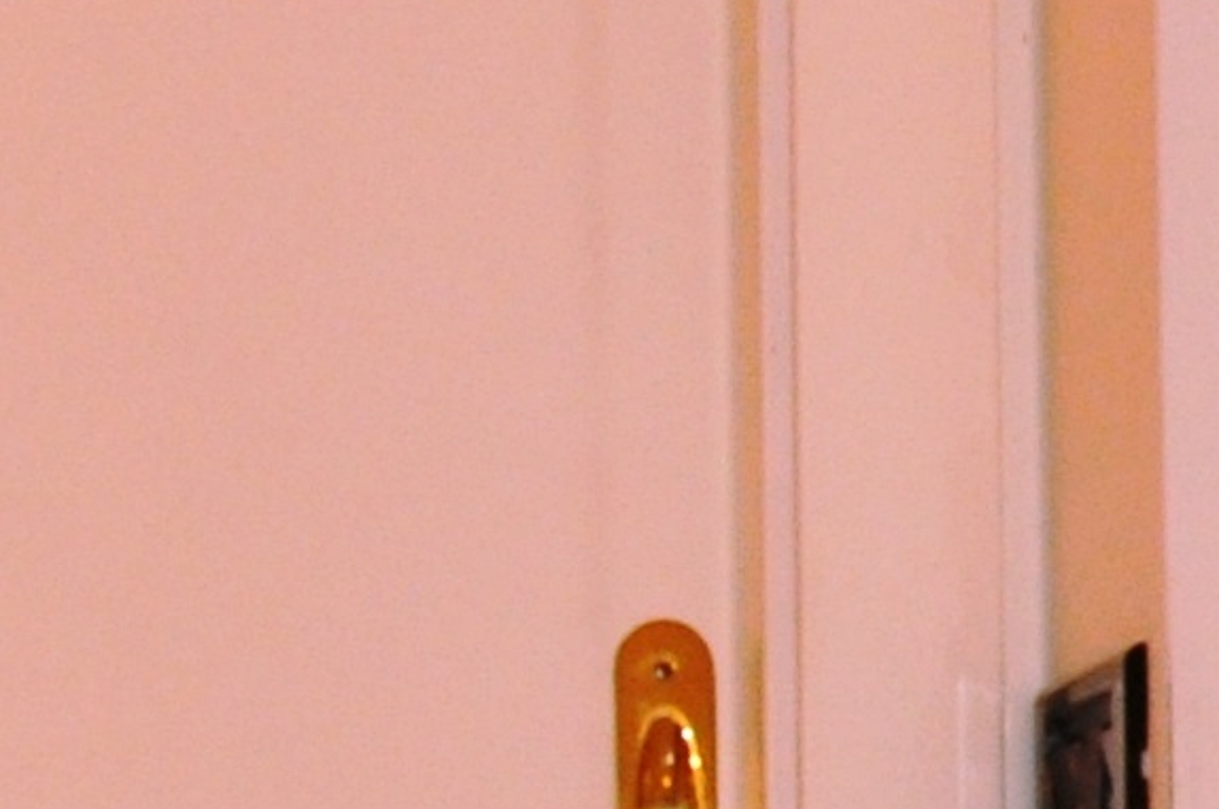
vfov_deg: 4.3
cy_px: 1261
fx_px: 10617
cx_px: -1988
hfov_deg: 6.2
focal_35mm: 314
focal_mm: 28
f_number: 4
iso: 800
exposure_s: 1/60
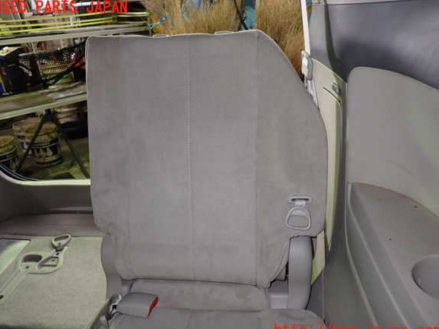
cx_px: 218
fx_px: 330
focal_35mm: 26
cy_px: 169
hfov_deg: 67.3
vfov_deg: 53.1
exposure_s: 1/30
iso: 200
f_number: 2
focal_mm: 4.5
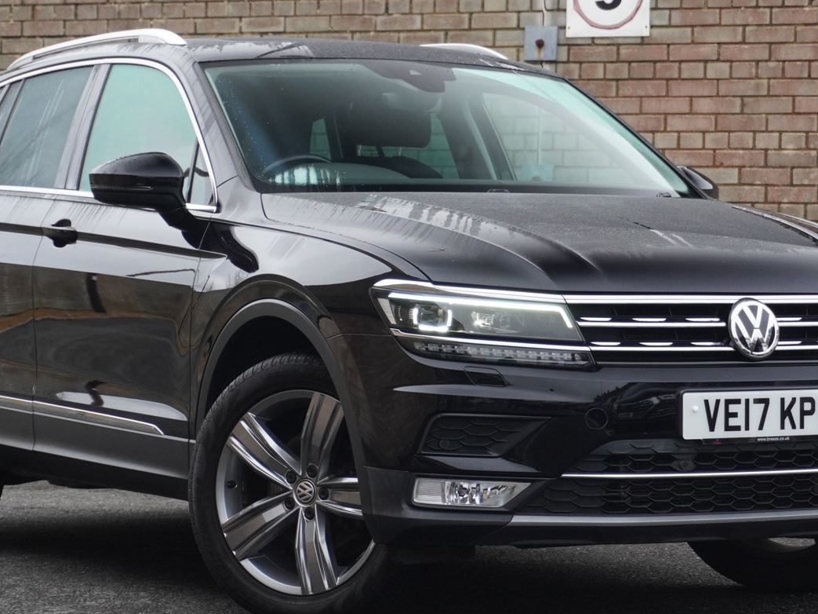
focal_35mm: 122
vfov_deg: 12.2
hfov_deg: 16.2
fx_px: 2879
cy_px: 276
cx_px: 436
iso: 1000
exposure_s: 1/160
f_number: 5.6
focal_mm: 49
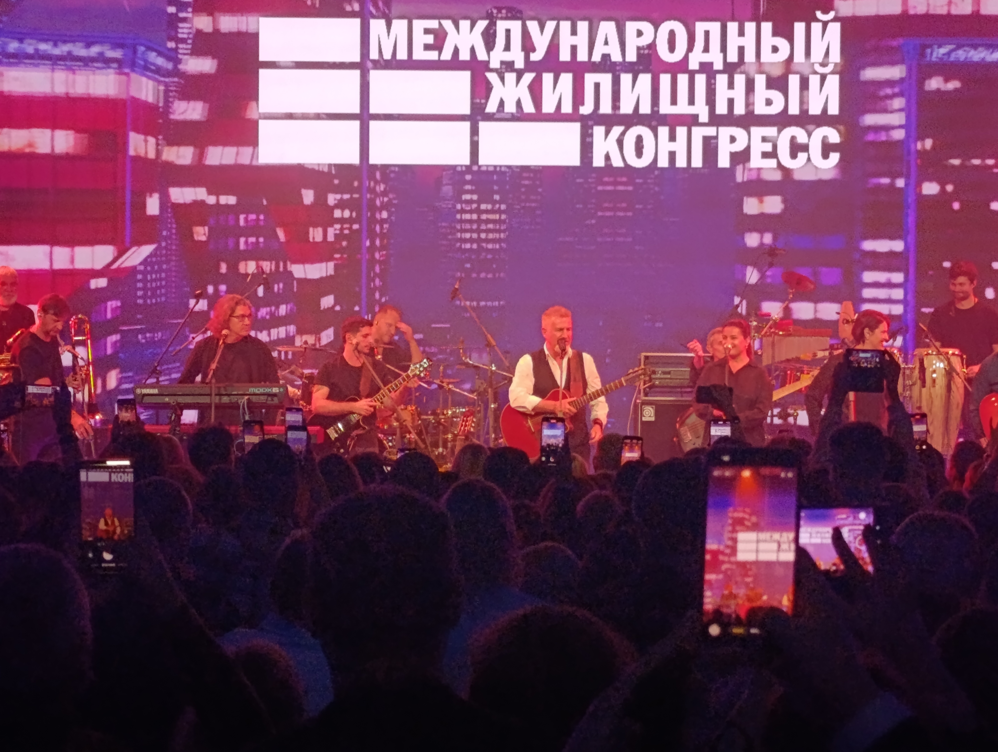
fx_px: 2656
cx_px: 499
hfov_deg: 21.3
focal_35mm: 92
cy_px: 376
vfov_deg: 16.1
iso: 640
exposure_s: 1/100
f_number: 1.6
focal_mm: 6.14
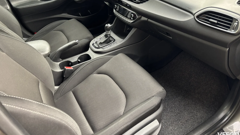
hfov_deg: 66.1
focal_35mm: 29
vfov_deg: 39.8
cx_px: 118
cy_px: 46
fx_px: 185
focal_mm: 5.96
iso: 125
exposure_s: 1/63
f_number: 1.6
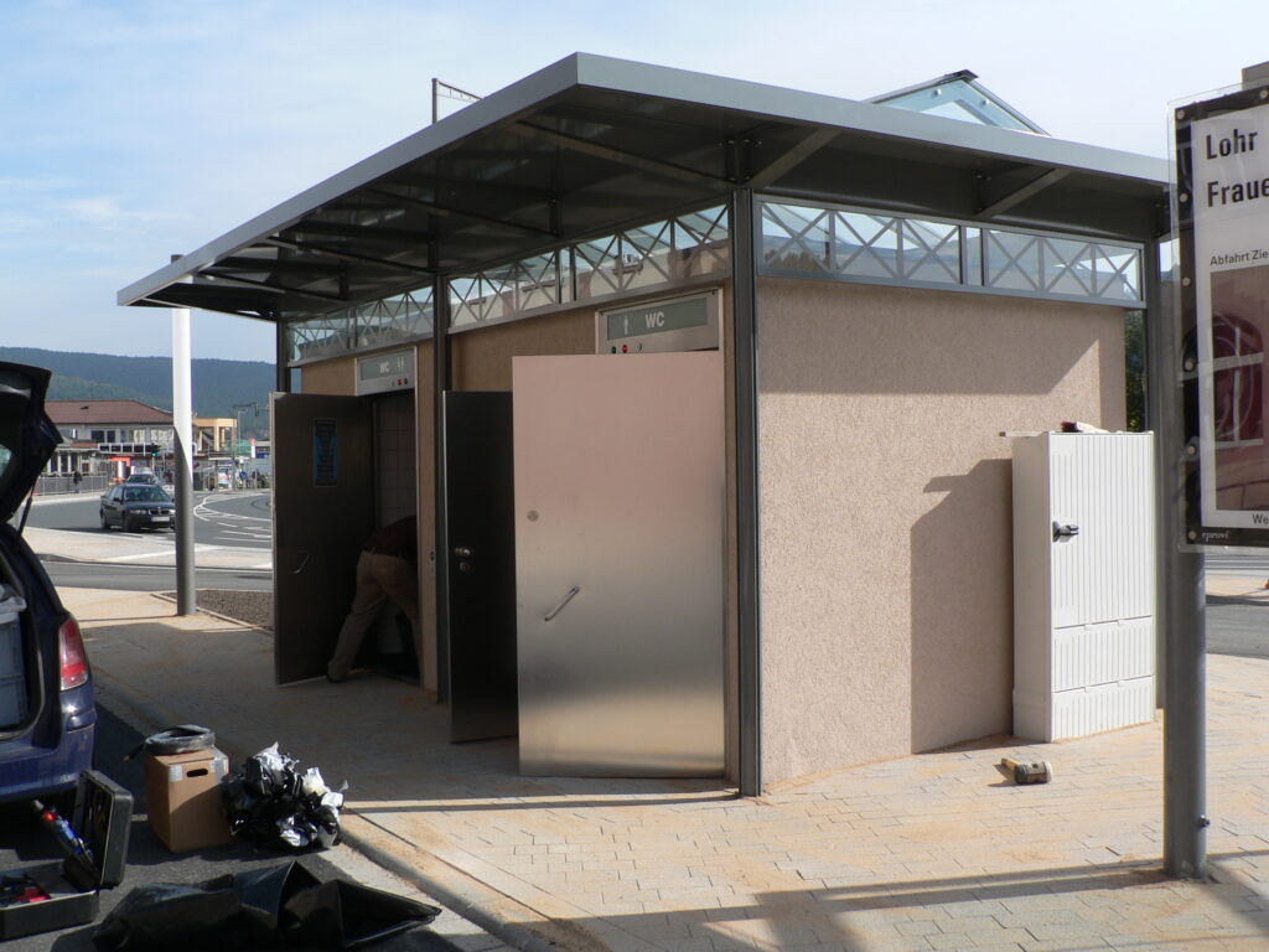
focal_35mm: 36
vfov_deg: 39.7
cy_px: 476
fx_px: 1320
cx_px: 634
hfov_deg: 51.4
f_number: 5
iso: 80
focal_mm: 6
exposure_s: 1/400
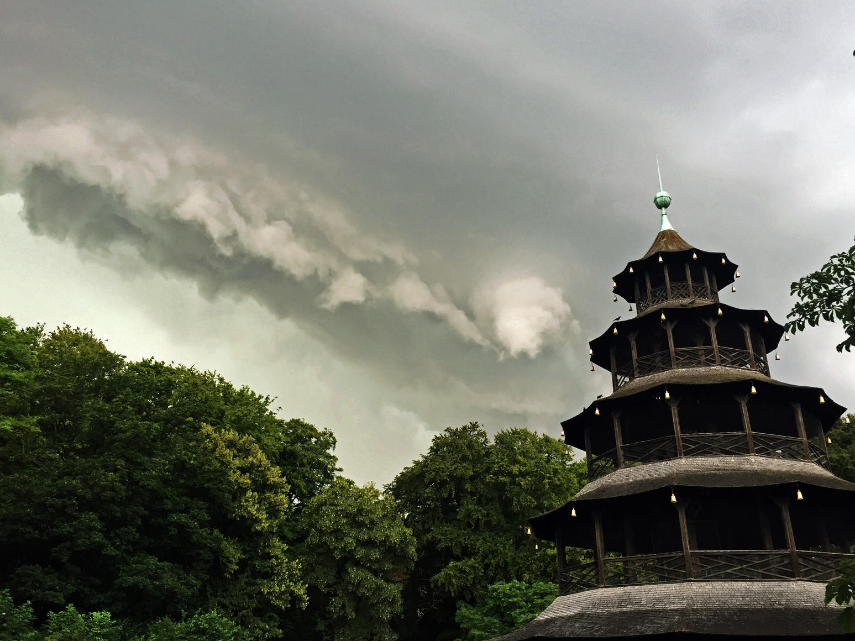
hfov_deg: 60.0
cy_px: 324
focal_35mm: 30
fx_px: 741
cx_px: 436
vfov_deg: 46.8
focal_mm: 4.15
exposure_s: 1/33
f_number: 2.2
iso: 40
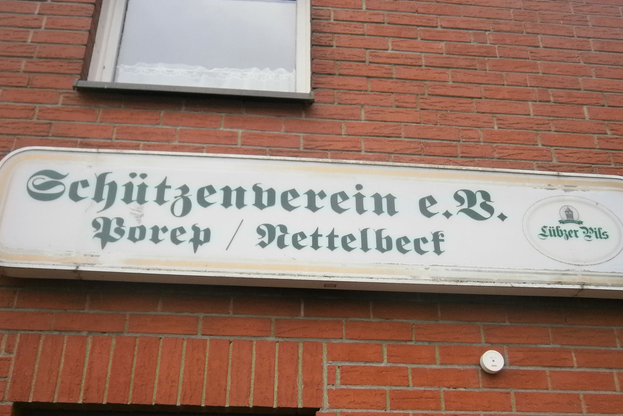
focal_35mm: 39
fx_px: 675
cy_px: 234
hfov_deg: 49.5
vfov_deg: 34.2
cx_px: 298
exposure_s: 1/400
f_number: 2.9
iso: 80
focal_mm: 5.5
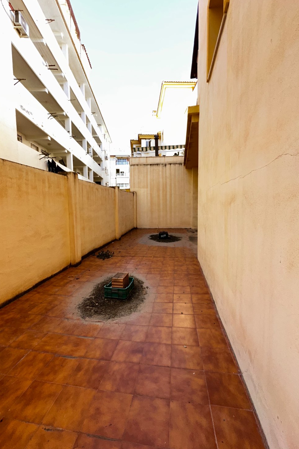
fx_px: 187
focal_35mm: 15
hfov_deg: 77.3
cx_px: 145
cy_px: 220
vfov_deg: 100.4
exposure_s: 1/442
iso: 80
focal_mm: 2.22
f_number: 2.2
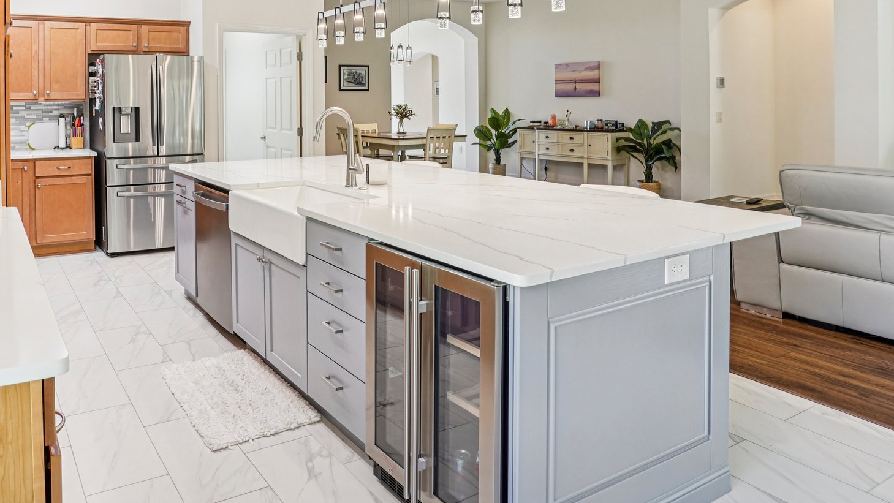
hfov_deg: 71.1
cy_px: 102
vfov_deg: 43.9
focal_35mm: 25
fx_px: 593
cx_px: 275
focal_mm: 17
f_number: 9
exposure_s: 1/13
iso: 400
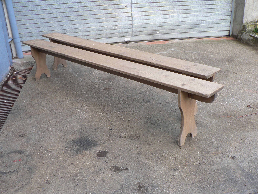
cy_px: 97
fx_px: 268
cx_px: 129
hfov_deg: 51.4
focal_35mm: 36
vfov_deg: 39.7
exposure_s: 1/60
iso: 80
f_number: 2.8
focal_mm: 6
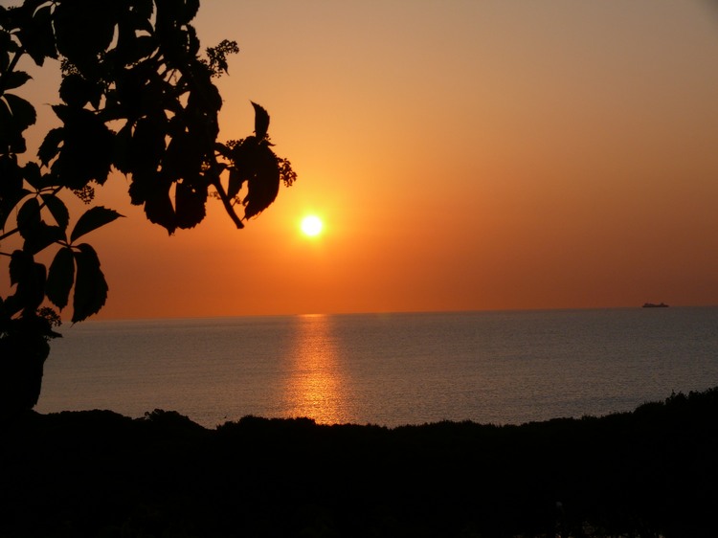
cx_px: 359
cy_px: 269
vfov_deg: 18.2
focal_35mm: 81
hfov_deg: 24.1
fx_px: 1680
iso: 100
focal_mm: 17.1
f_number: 5.6
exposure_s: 1/200
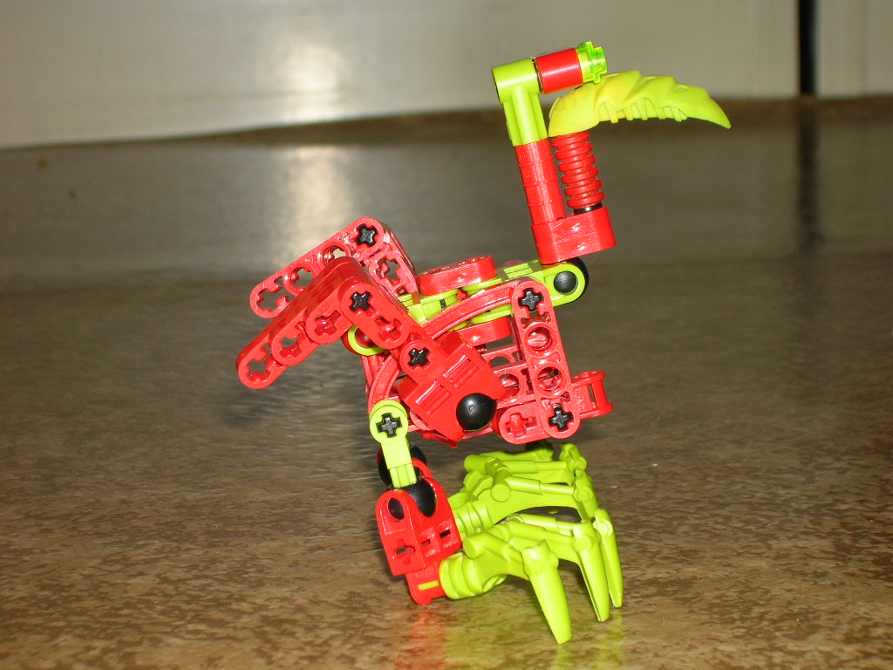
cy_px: 335
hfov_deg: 18.7
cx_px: 446
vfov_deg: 14.1
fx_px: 2709
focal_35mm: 105
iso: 50
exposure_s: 1/60.1
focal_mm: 17.4
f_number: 4.9
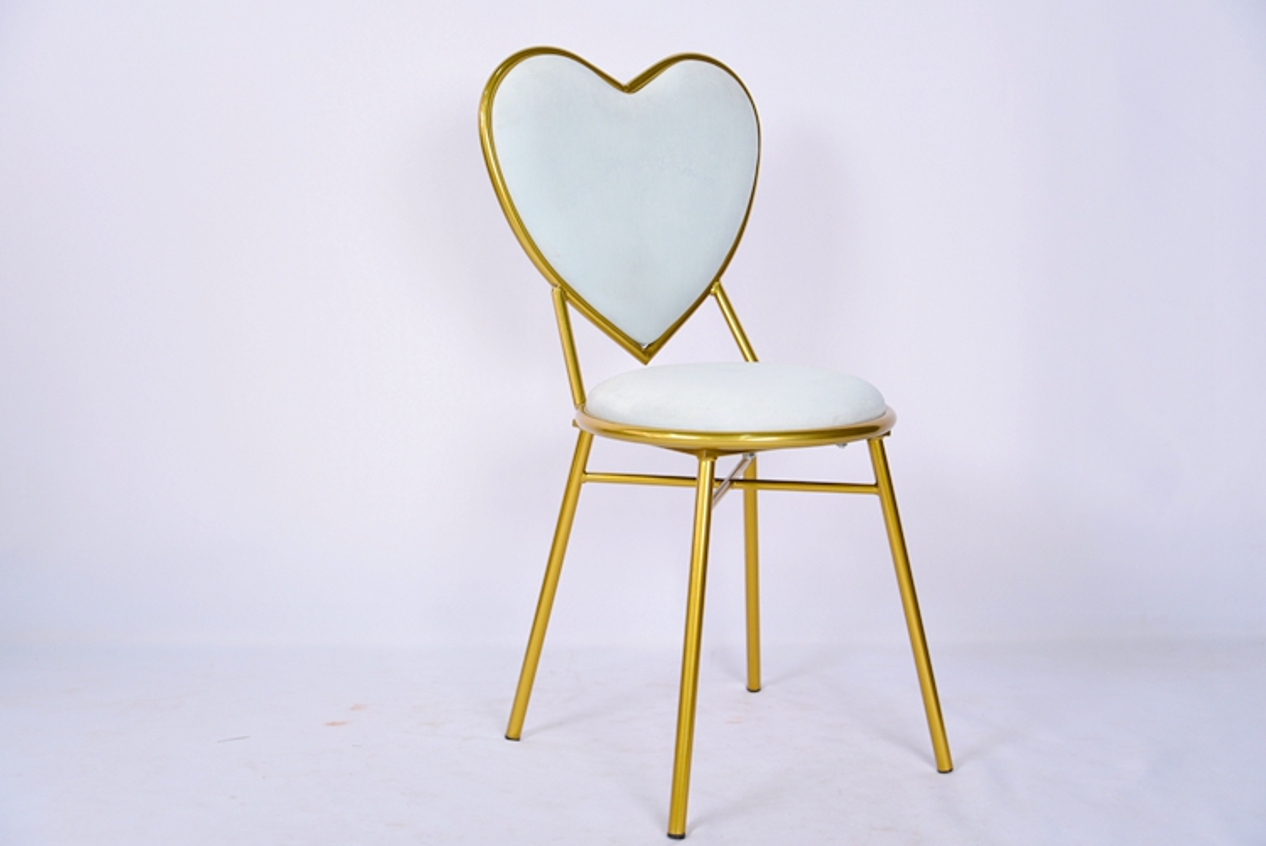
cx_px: 633
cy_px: 423
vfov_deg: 28.1
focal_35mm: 48
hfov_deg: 41.1
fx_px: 1689
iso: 125
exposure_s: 1/10
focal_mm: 48
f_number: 4.2
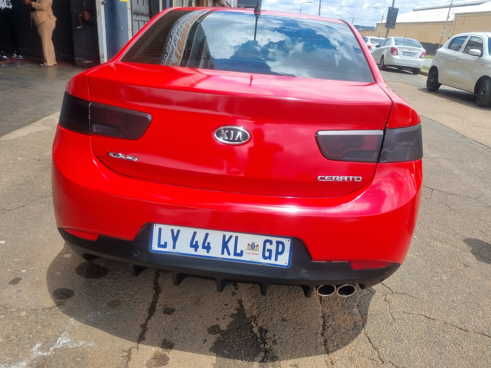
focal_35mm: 26
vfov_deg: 53.1
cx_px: 246
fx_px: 369
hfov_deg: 67.3
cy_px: 184
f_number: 1.8
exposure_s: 1/1400
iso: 50
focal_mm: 5.4
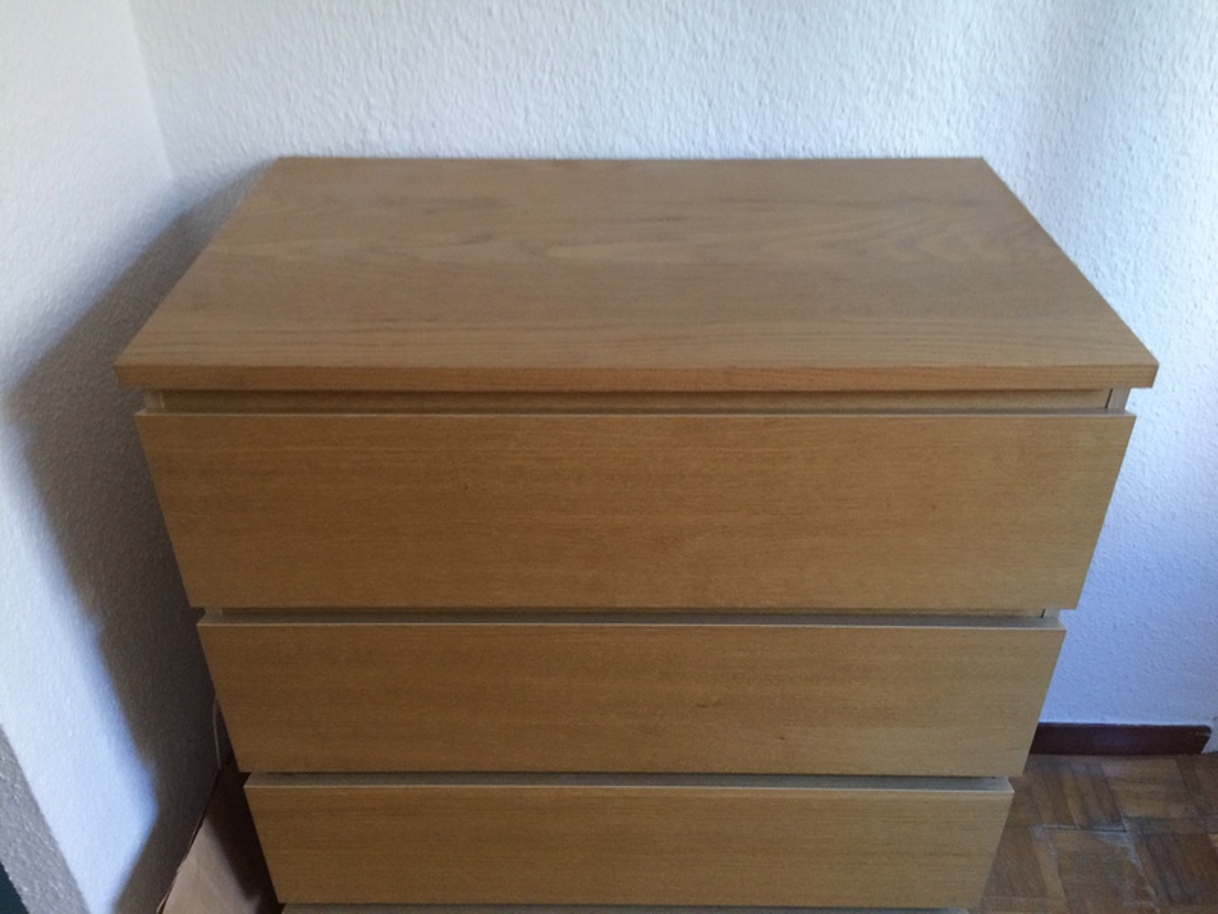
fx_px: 1020
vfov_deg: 48.2
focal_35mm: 29
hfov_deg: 61.7
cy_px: 457
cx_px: 609
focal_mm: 4.15
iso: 200
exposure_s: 1/33
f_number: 2.2
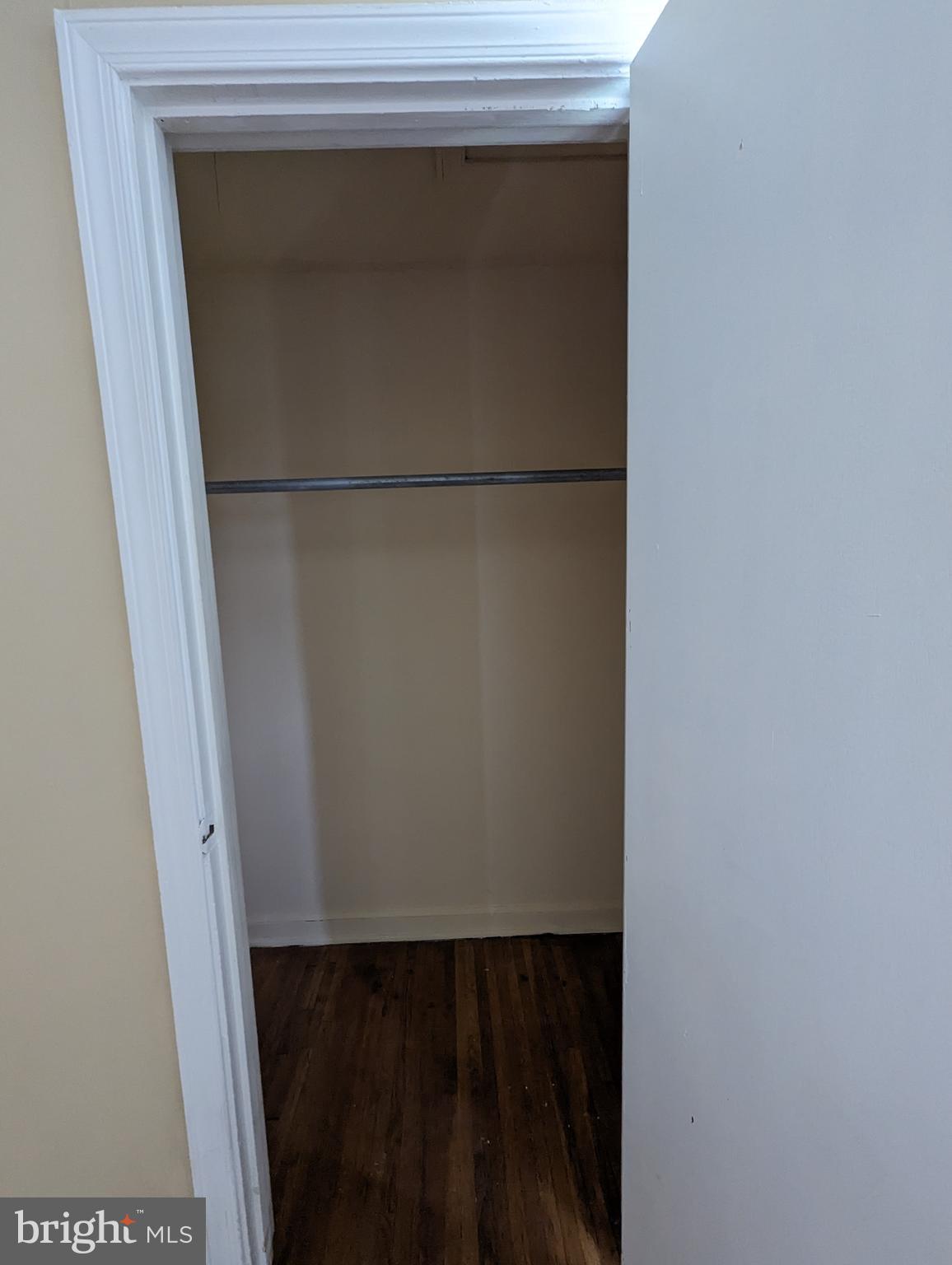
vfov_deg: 106.1
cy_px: 632
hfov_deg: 90.0
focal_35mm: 13
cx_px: 476
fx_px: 476
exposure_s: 1/45.4
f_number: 2.2
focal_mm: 1.95
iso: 421
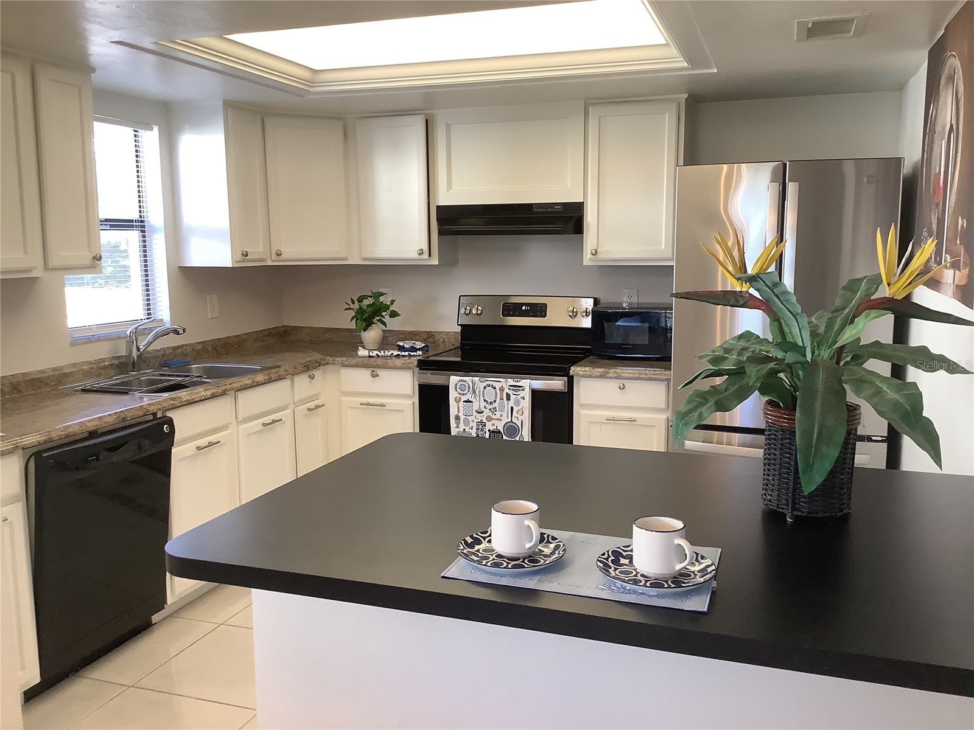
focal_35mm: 31
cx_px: 487
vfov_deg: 45.4
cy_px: 365
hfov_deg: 58.4
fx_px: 872
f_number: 2.4
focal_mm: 3.3
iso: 100
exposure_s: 1/60
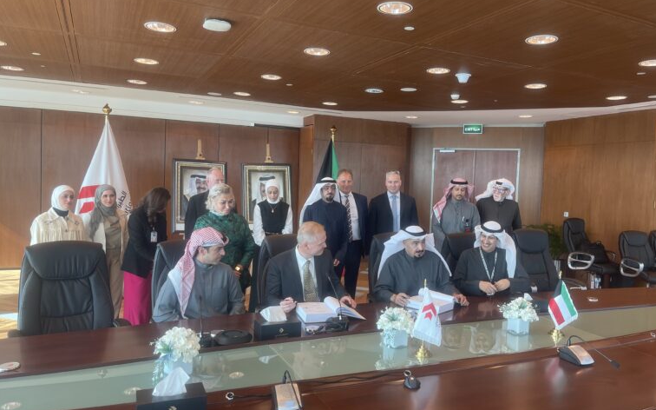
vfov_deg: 44.5
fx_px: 500
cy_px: 210
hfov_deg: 66.5
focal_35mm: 28
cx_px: 332
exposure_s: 1/121
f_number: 1.6
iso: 50
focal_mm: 5.1
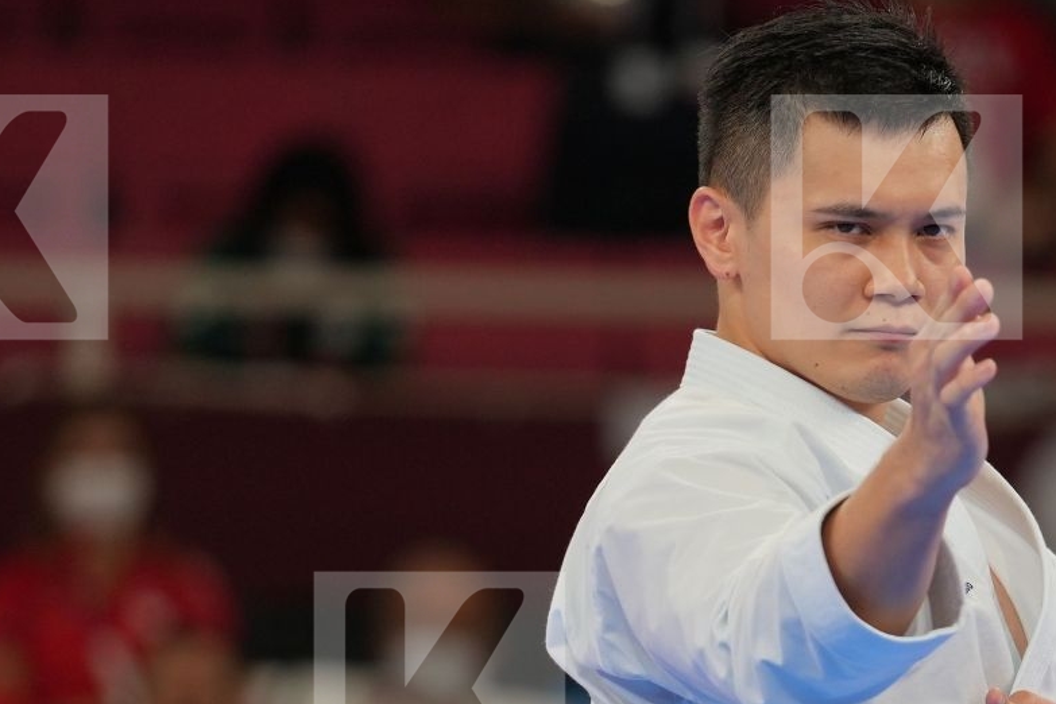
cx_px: 897
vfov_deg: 2.0
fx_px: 20238
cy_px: 695
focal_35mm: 690
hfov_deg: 3.0
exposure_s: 1/500
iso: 320
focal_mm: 200
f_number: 2.8
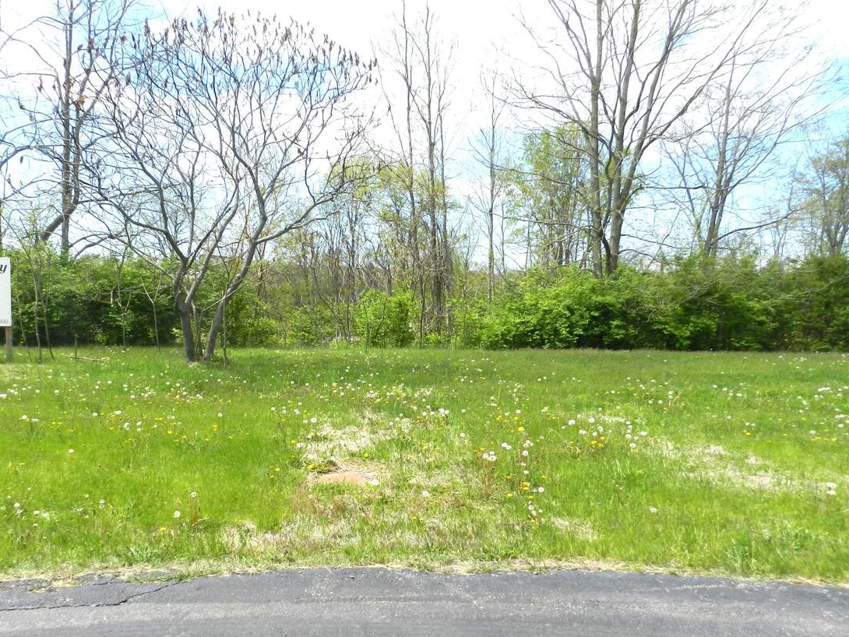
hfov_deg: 64.9
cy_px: 357
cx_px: 357
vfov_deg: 51.3
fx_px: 662
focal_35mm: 27
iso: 160
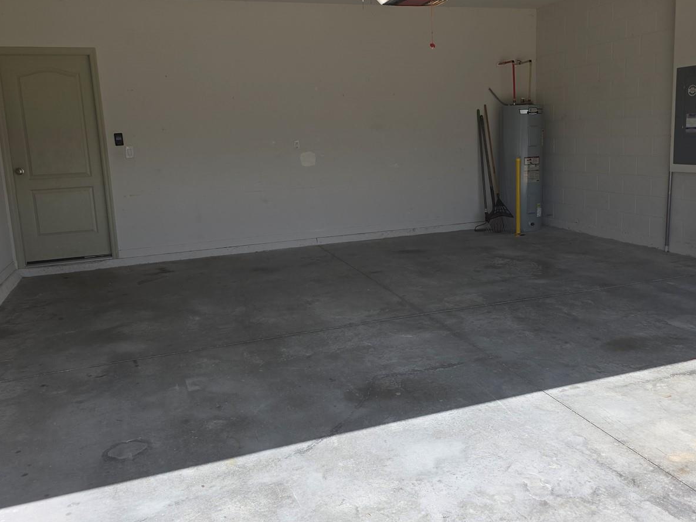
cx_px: 390
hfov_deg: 58.2
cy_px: 237
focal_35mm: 31
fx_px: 623
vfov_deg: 45.4
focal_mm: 6.3
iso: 12
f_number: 1.7
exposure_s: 1/488
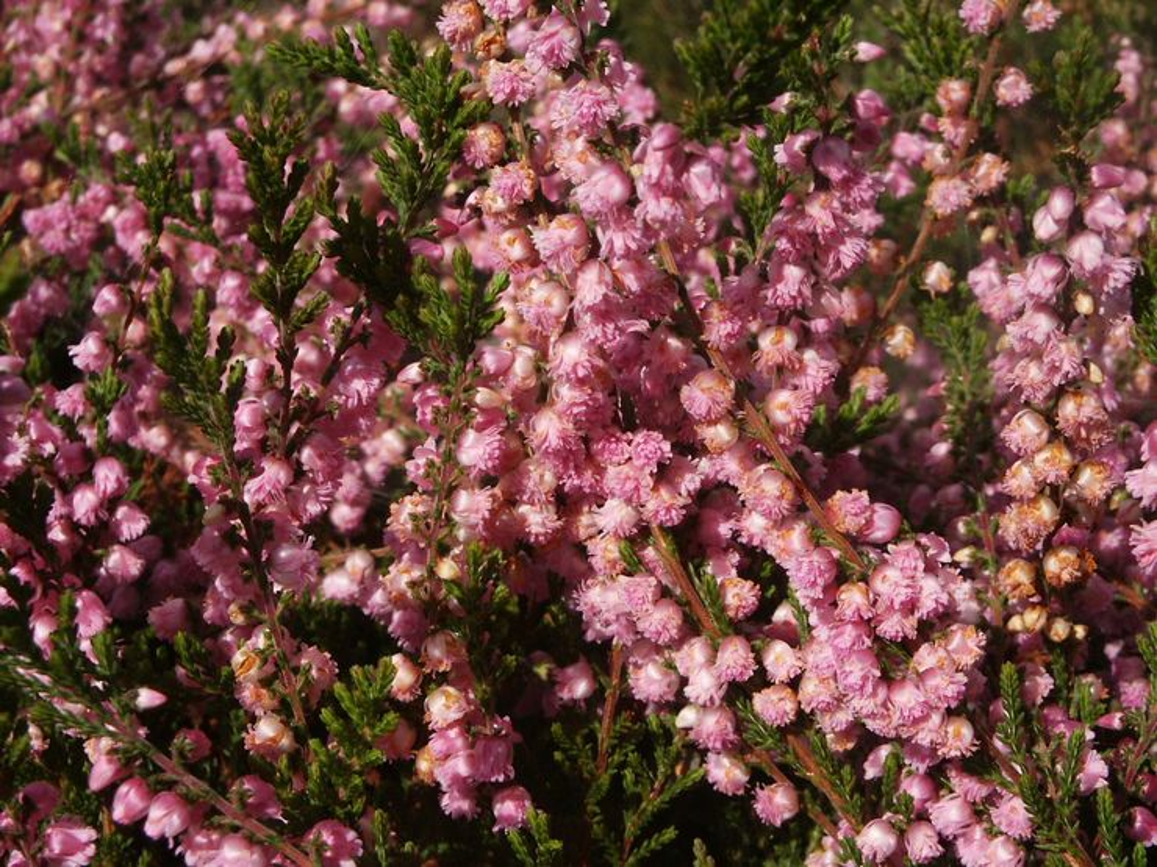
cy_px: 434
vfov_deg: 18.7
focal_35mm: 79
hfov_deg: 24.7
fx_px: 2640
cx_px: 578
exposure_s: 1/250
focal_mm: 15.67
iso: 64
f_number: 8
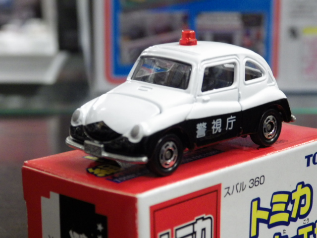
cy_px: 119
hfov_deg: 19.1
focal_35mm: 103
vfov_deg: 14.4
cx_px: 158
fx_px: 943
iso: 800
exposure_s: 1/30
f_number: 4.6
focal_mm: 18.4
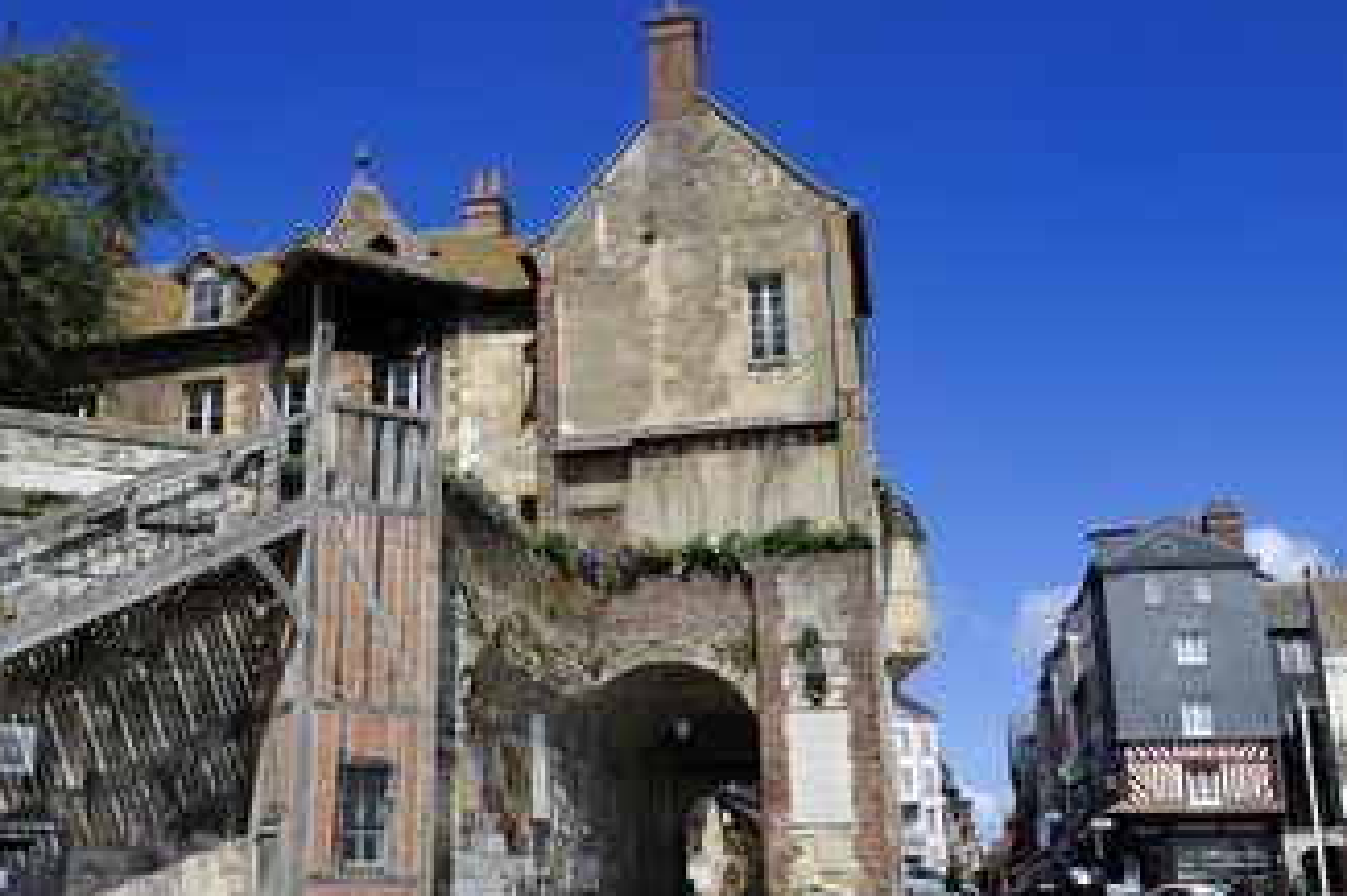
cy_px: 533
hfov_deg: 48.0
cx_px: 492
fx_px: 1496
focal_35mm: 40
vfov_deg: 33.3
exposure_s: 1/200
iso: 200
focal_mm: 31
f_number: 13
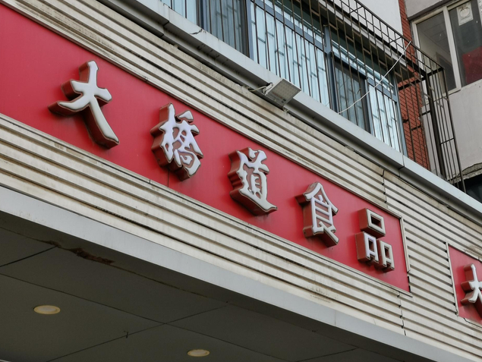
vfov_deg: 22.6
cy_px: 186
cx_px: 221
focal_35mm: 65
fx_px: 906
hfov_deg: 29.8
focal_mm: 5.58
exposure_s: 1/125
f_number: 1.8
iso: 50
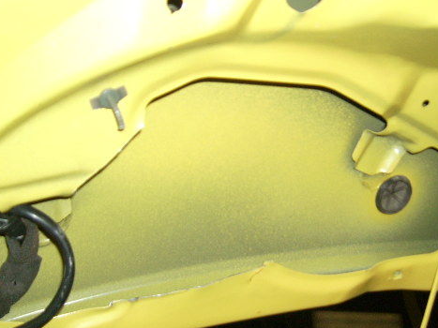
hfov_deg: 39.7
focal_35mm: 48
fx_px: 607
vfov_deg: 30.2
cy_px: 179
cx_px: 218
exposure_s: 1/60
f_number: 2.8
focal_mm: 5.95
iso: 100
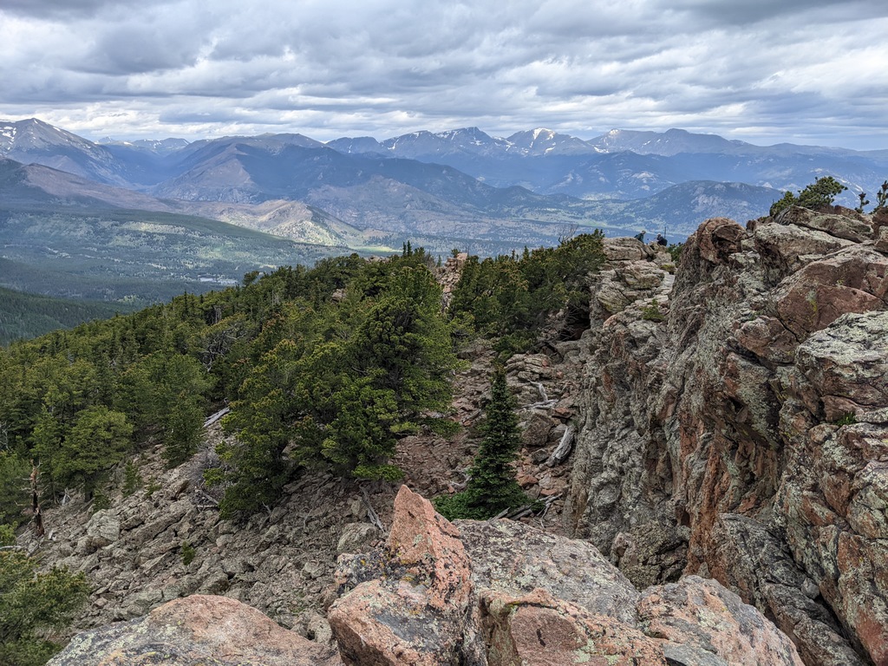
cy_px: 333
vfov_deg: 51.4
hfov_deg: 65.3
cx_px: 444
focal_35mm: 27
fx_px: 693
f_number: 1.8
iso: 49
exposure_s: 1/1805
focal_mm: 4.44
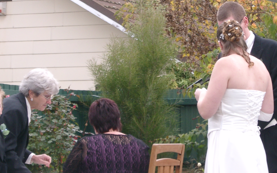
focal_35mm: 193
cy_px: 54
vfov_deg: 6.8
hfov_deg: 10.8
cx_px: 197
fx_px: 1457
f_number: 4.8
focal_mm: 22.8
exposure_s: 1/100
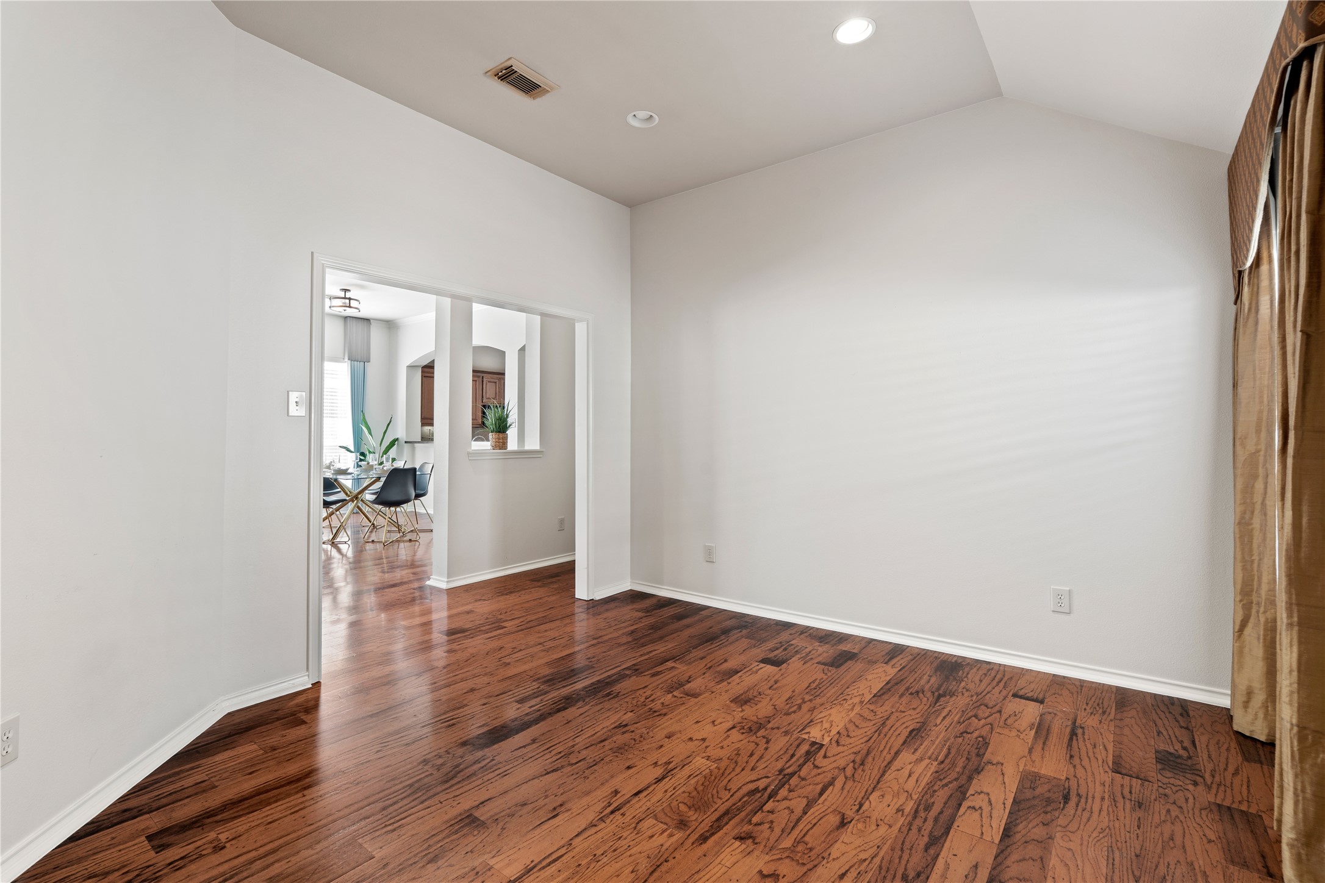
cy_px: 442
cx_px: 662
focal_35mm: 16
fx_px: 589
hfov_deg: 96.7
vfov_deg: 73.7
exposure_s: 2.5
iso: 200
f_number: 9
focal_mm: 16
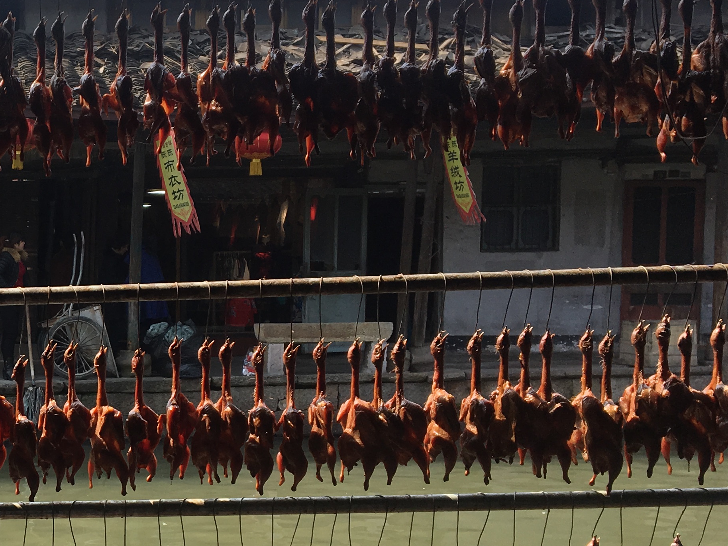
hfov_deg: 27.8
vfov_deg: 22.8
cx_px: -60
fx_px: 1346
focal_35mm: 64
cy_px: 369
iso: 25
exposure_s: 1/725
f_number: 2.2
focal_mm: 4.15
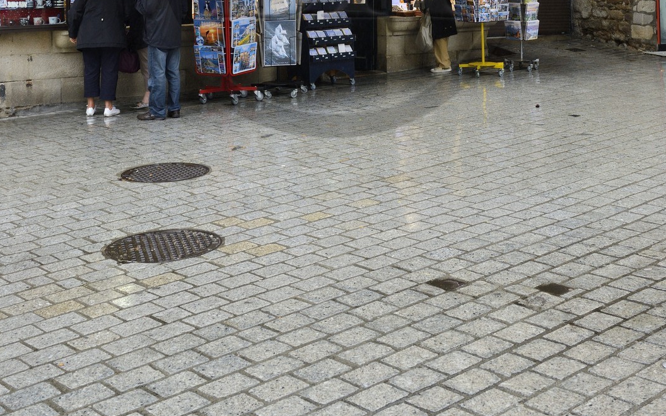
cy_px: -59
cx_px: 332
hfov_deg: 37.5
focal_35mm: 54
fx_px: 980
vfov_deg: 22.4
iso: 800
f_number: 7.1
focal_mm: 35
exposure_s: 1/125
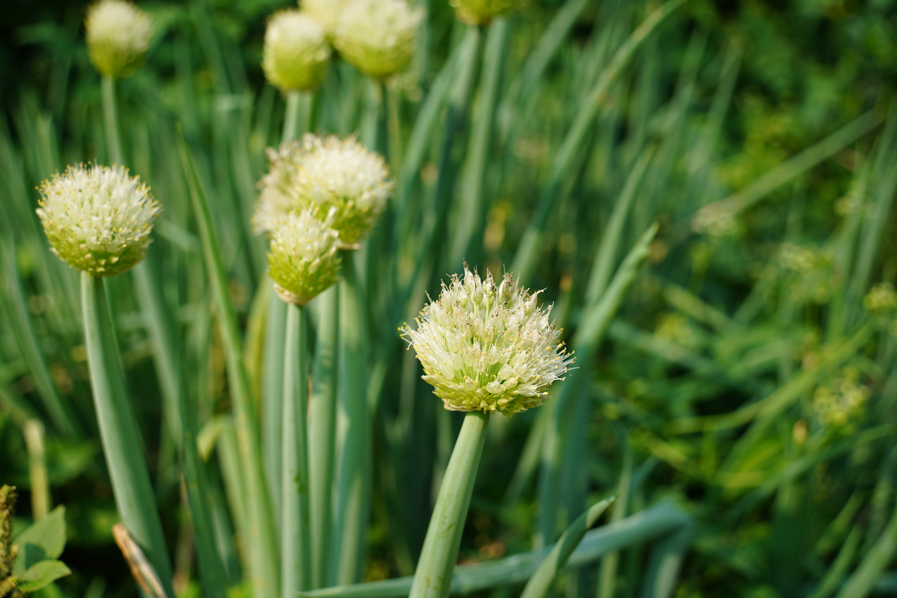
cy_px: 299
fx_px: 1046
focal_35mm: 42
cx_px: 448
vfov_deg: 31.9
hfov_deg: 46.4
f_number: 4
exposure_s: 1/400
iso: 100
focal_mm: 42
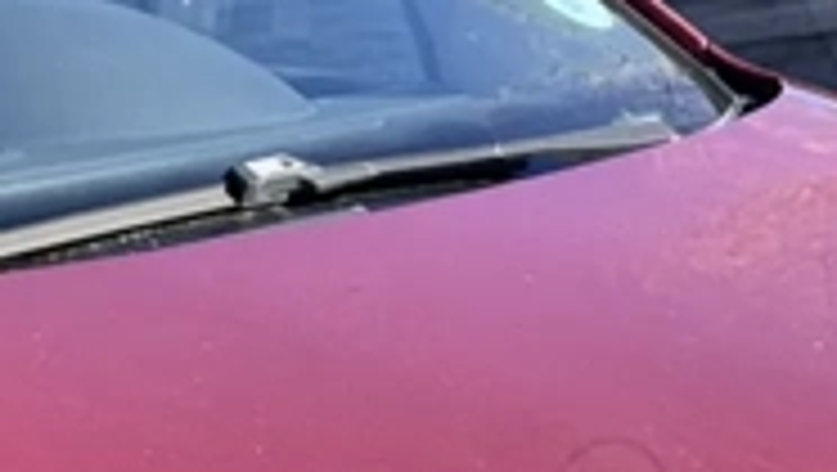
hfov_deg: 7.6
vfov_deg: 4.3
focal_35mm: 281
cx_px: -342
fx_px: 6242
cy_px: 877
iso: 64
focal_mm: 6.76
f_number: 1.78
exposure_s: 1/1984
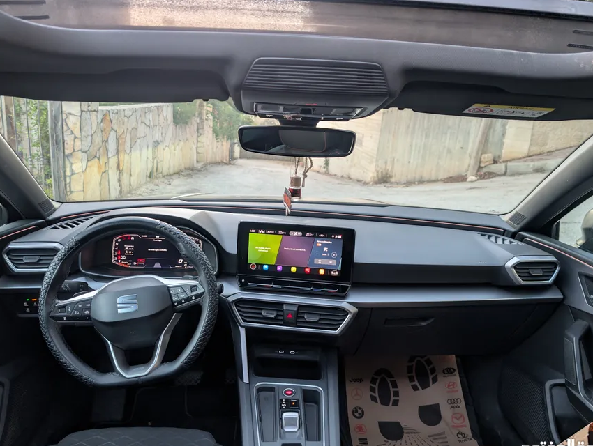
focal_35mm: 27
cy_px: 239
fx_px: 463
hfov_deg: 65.2
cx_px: 304
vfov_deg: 51.4
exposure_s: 1/15
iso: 71
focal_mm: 6.9
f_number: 1.68
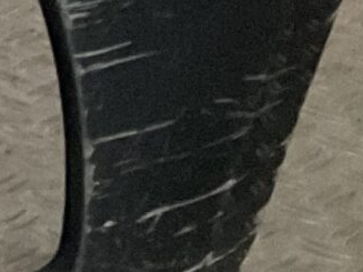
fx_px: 2380
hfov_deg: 7.4
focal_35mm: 227
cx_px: -849
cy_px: -143
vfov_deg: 6.5
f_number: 1.8
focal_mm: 3
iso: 320
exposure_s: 1/30
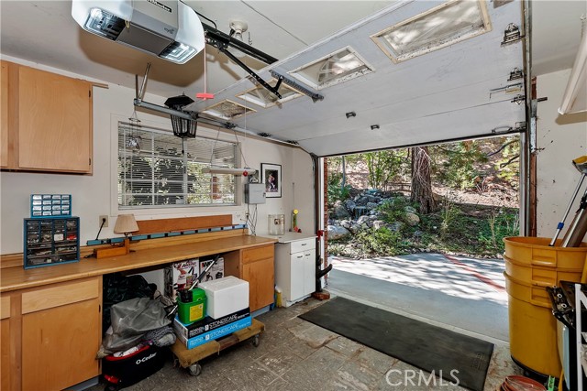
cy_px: 196
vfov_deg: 77.4
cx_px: 294
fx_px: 245
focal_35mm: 15
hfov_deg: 100.4
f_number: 8
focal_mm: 10
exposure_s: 1/30
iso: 400
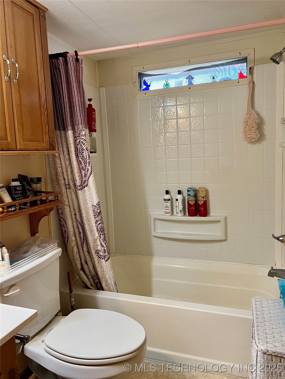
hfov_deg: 53.1
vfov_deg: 67.3
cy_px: 190
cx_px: 142
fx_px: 285
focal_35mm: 26
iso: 80
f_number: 1.5
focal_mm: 5.7
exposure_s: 1/60
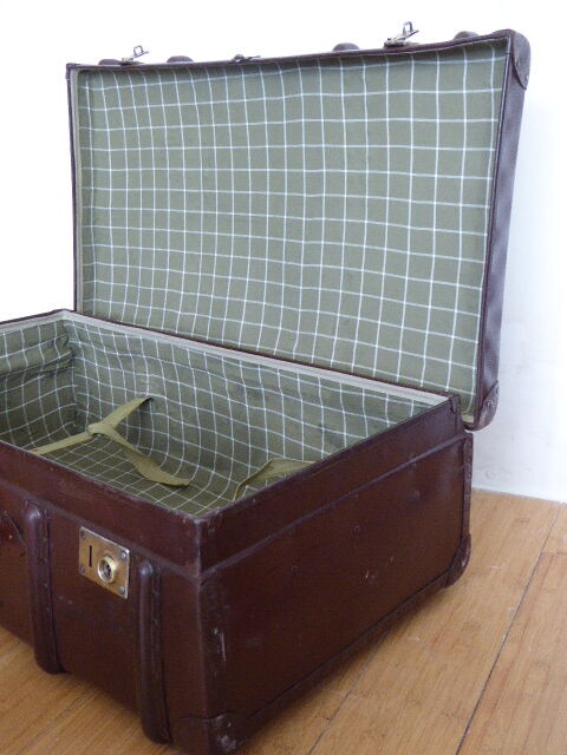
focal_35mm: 39
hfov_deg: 36.8
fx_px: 852
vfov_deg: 47.9
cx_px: 284
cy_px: 378
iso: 400
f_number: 3.7
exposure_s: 1/25
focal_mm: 6.7
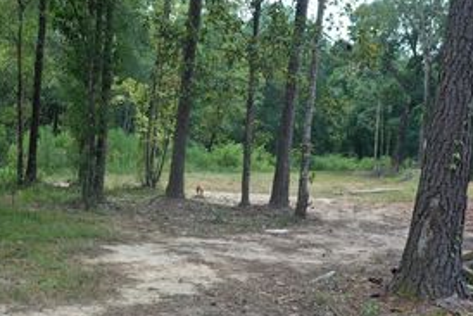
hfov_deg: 43.9
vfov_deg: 30.3
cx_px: 162
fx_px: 578
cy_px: 208
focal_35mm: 44
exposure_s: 1/160
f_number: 4
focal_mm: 10.26
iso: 100
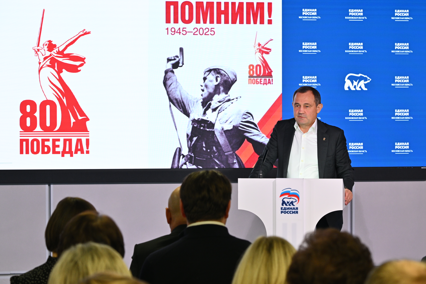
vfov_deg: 11.9
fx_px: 1361
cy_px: 142
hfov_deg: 17.8
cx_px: 213
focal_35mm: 115
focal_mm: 115
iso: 1250
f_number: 9
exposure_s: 1/100
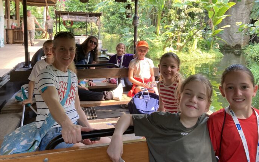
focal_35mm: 32
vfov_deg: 39.1
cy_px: 59
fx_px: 226
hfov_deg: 59.6
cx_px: 136
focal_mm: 3.99
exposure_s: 1/121
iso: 80
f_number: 1.8
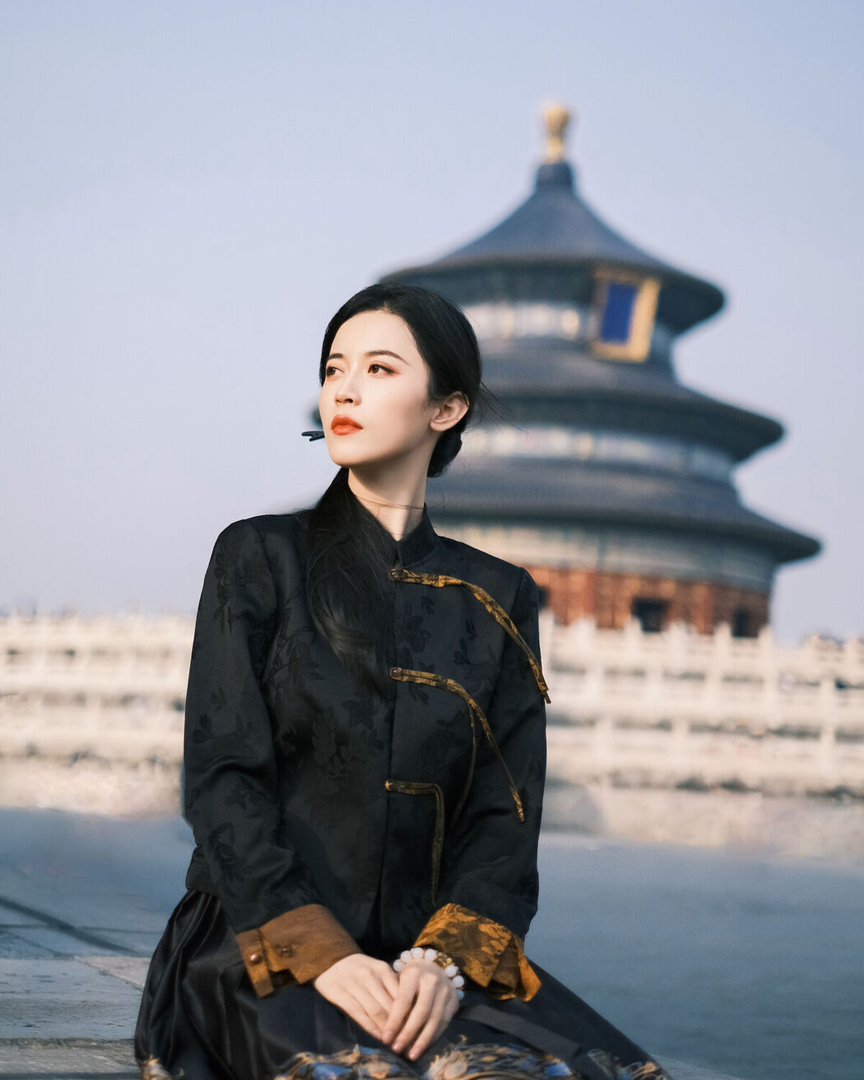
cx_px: 432
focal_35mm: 60
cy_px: 452
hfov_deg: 25.4
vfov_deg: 31.4
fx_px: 1918
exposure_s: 1/32000
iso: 1600
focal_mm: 35
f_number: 1.4
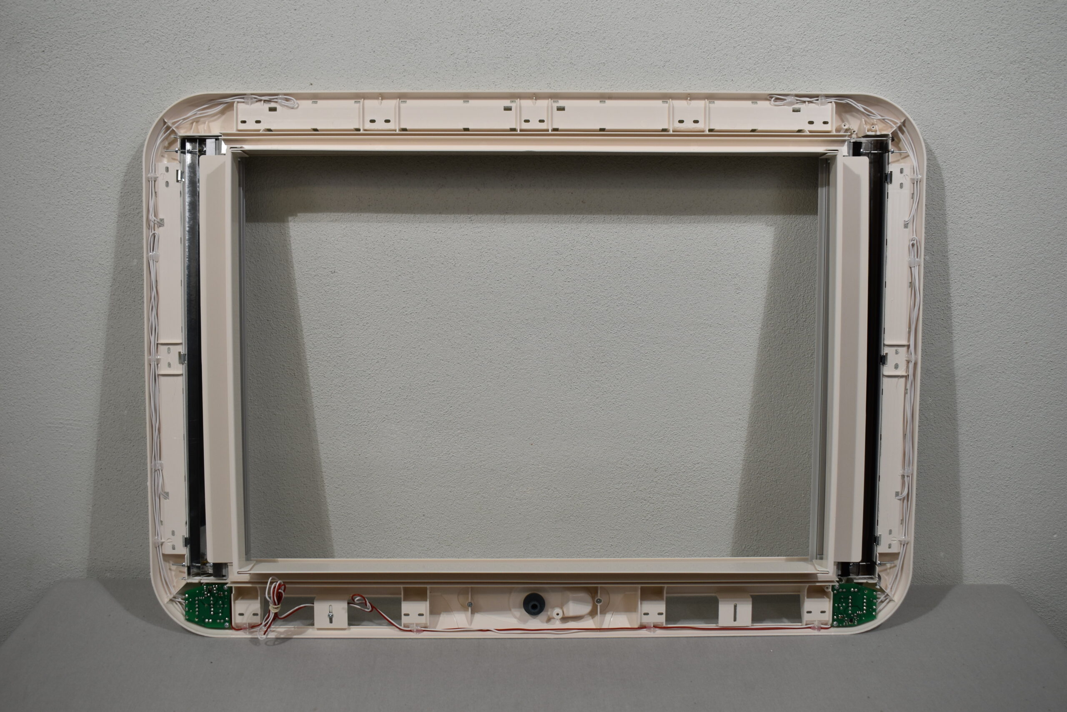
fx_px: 1067
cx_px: 534
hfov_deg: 53.1
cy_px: 356
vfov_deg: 36.9
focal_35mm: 36
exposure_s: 1/125
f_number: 5.6
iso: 250
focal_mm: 24
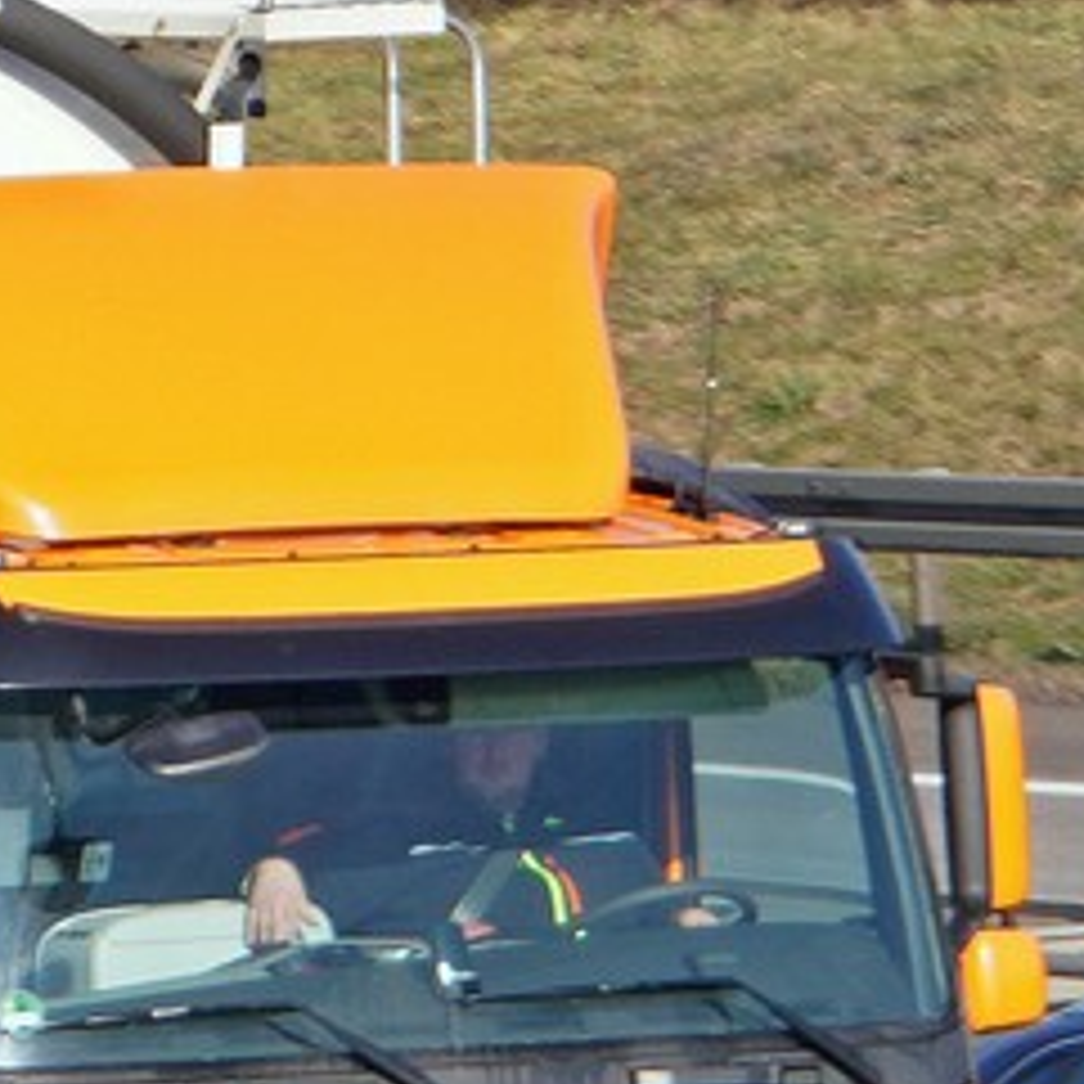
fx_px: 10107
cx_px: -490
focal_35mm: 285
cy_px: 933
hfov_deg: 6.1
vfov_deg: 6.1
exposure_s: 1/400
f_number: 5.6
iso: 125
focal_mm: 67.4
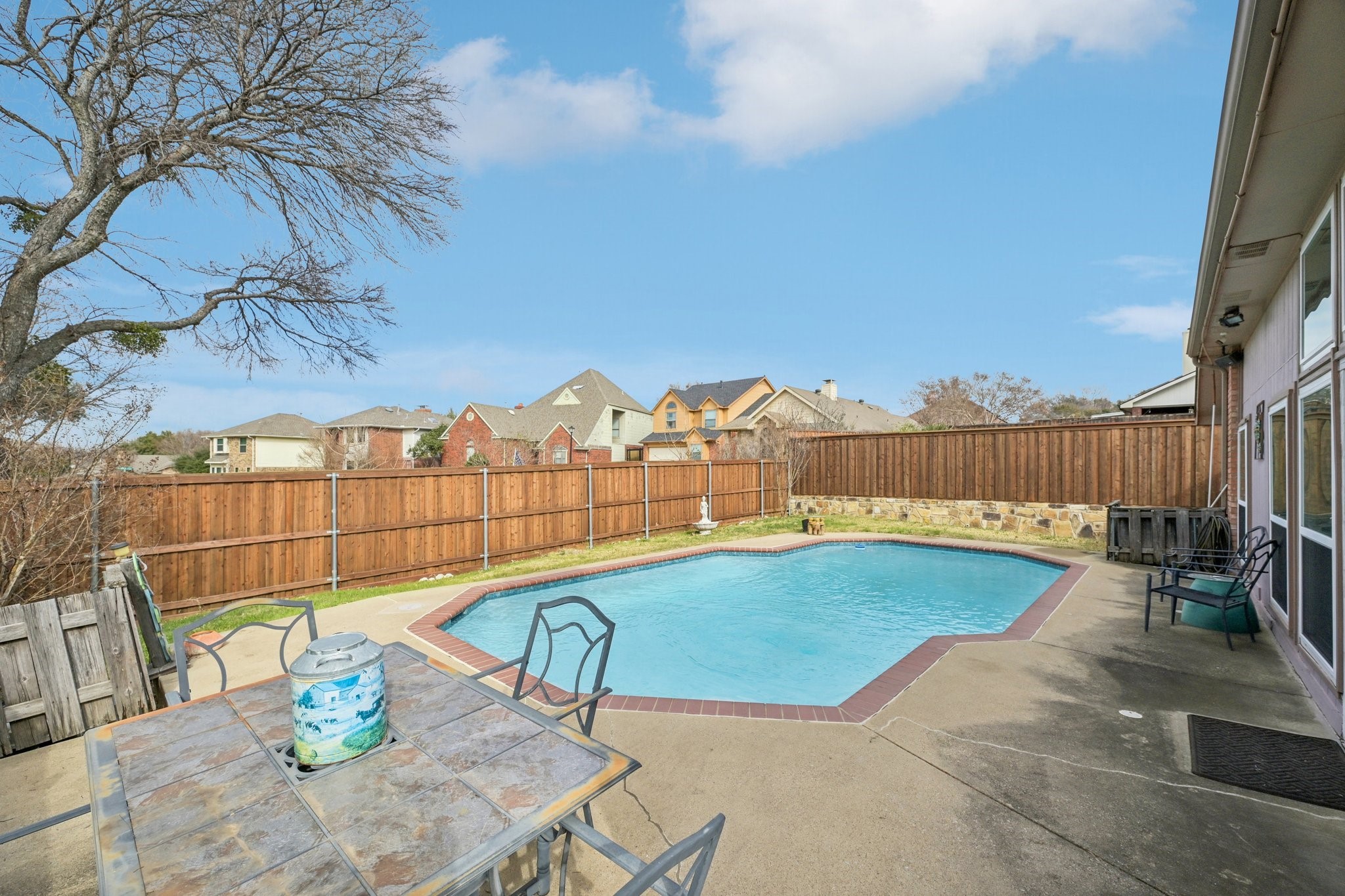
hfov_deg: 104.3
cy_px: 448
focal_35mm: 14
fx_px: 523
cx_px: 672
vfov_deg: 81.2
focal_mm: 14
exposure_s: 1/800
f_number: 9
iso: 250
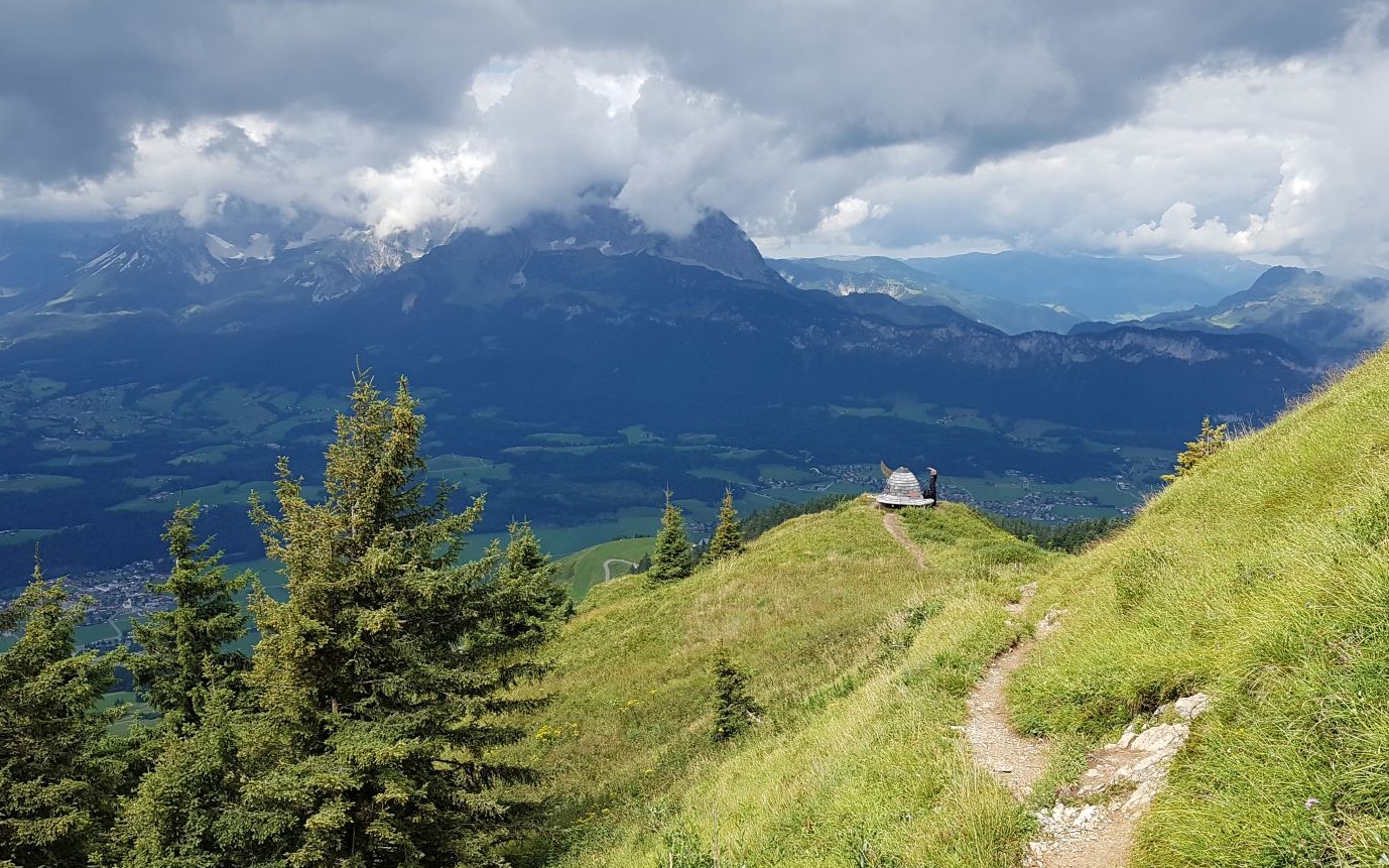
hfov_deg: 59.6
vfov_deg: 39.4
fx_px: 1211
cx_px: 744
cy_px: 430
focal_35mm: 32
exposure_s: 1/1536
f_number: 1.7
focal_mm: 4.2
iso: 50
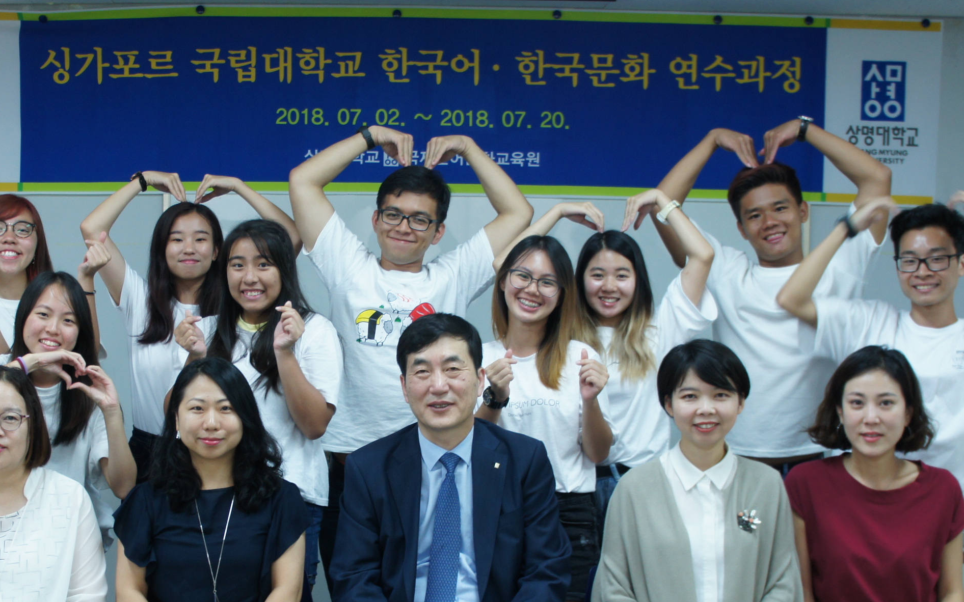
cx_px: 336
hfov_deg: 37.2
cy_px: 449
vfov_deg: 23.7
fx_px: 1419
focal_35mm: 54
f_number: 4
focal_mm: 20
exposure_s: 1/30
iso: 250
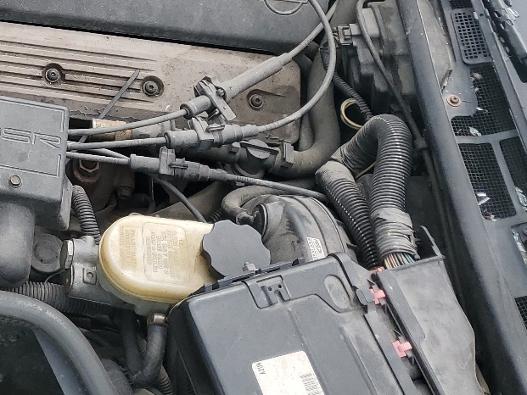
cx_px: -121
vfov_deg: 21.0
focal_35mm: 67
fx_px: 1020
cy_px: -24
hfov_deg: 25.7
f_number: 1.5
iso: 50
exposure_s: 1/1111
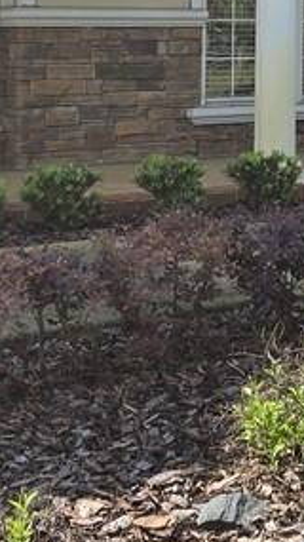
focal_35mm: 90
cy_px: -42
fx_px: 1292
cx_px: 361
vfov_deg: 22.5
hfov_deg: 13.1
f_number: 1.8
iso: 25
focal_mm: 5.4
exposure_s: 1/1437
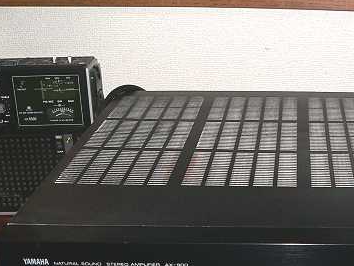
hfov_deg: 28.9
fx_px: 665
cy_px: 212
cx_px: 298
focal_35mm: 65
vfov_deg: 22.3
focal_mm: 6
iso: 200
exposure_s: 1/60
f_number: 2.8
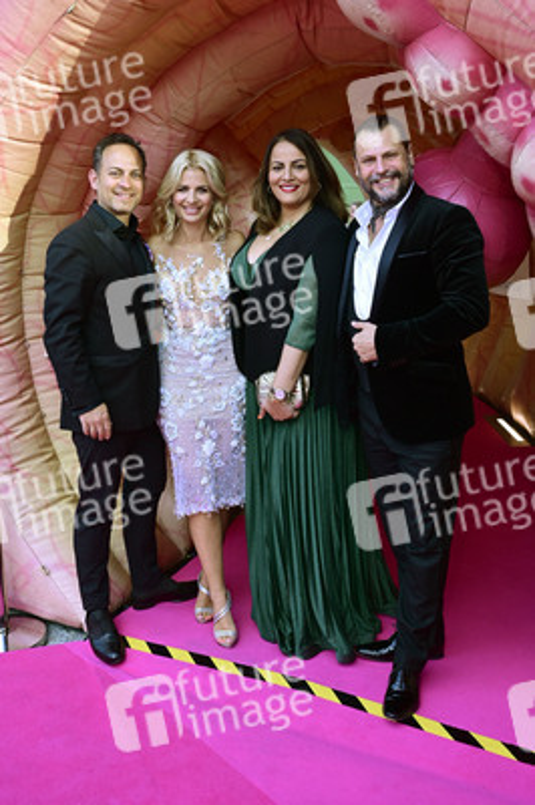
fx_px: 670
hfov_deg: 43.5
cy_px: 402
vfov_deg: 62.0
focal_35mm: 30
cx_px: 268
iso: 400
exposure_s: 1/200
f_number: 5.6
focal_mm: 30
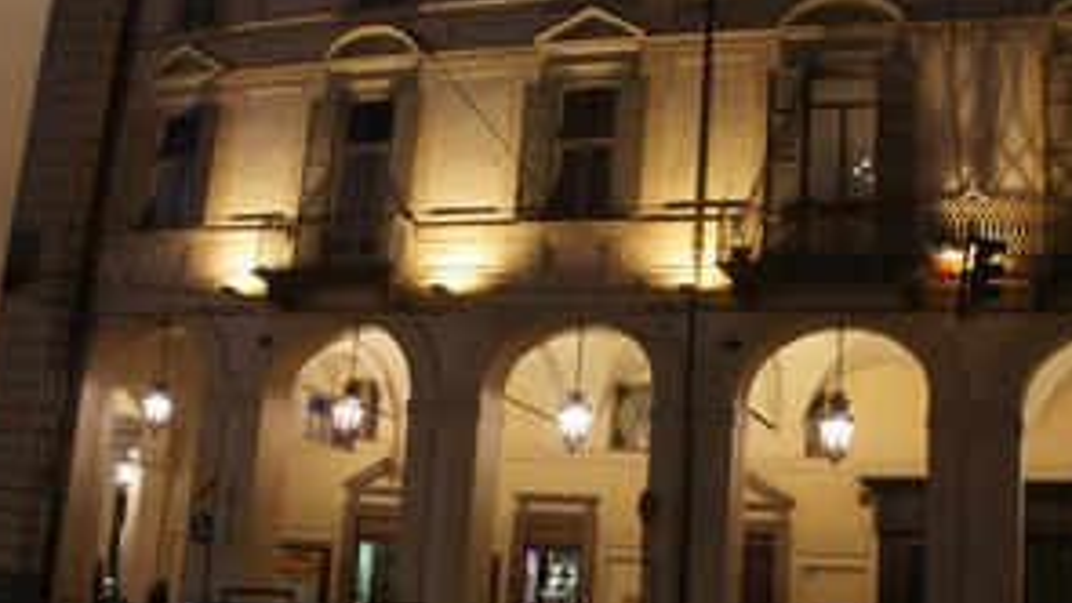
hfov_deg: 46.0
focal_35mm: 44
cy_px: 345
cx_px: 672
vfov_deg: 27.1
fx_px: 1251
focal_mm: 18
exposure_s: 1/80
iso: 1600
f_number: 3.5
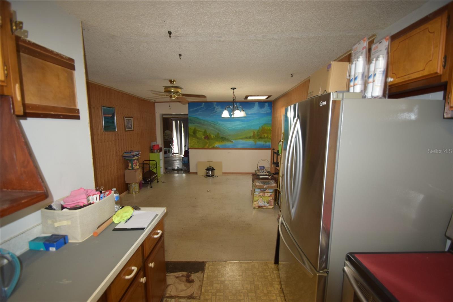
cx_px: 226
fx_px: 189
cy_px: 151
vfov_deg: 77.3
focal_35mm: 15
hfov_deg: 100.4
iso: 800
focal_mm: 10
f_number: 3.5
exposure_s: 1/60
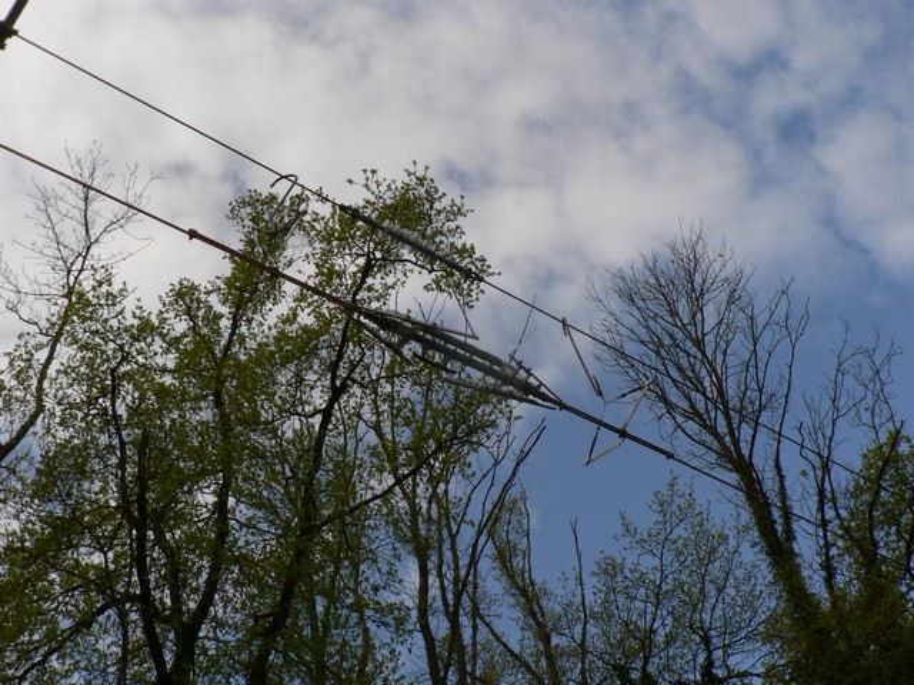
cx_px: 457
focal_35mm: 37
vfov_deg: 38.7
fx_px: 977
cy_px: 342
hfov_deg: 50.1
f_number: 4.5
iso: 80
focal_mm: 6.1
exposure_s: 1/400
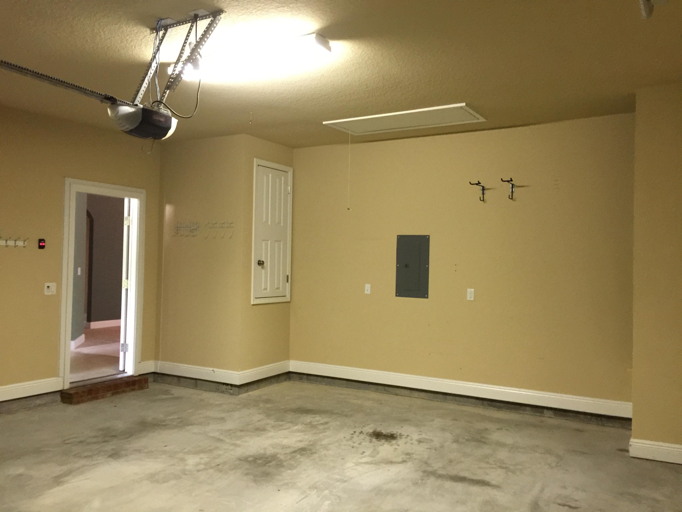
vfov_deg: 48.2
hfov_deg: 61.7
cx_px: 341
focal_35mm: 29
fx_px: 571
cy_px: 256
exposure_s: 1/10
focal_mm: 4.15
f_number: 2.2
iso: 125
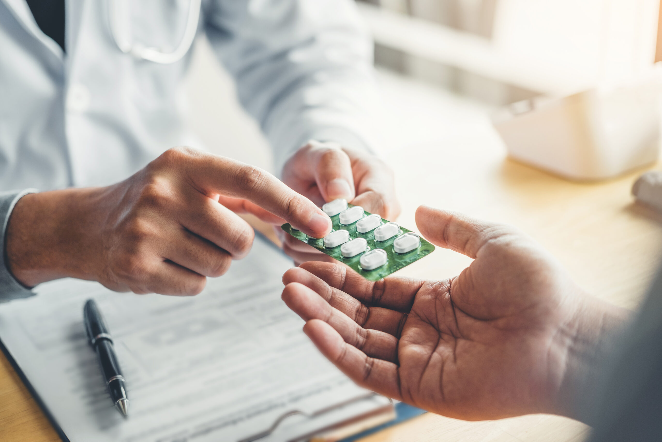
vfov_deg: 25.5
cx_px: 331
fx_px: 975
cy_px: 221
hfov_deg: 37.5
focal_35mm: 53
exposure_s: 1/320
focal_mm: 35
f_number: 2
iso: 100
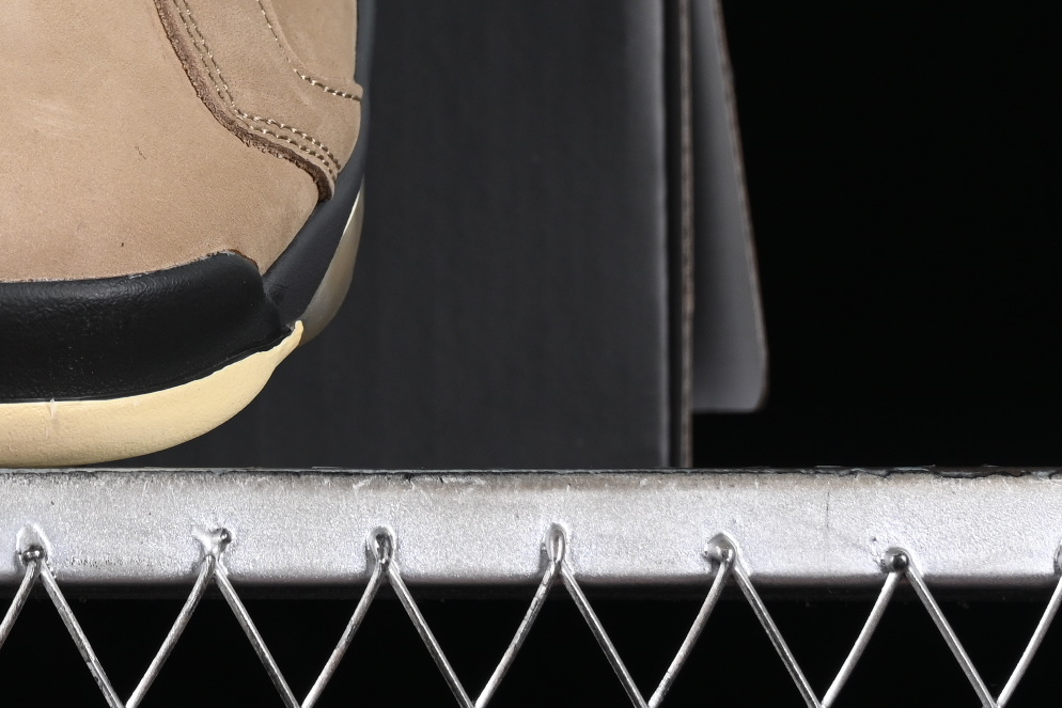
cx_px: -411
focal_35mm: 210
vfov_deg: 6.5
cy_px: -133
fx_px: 6195
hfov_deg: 9.6
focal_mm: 50
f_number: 6.3
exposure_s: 1/60
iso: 160
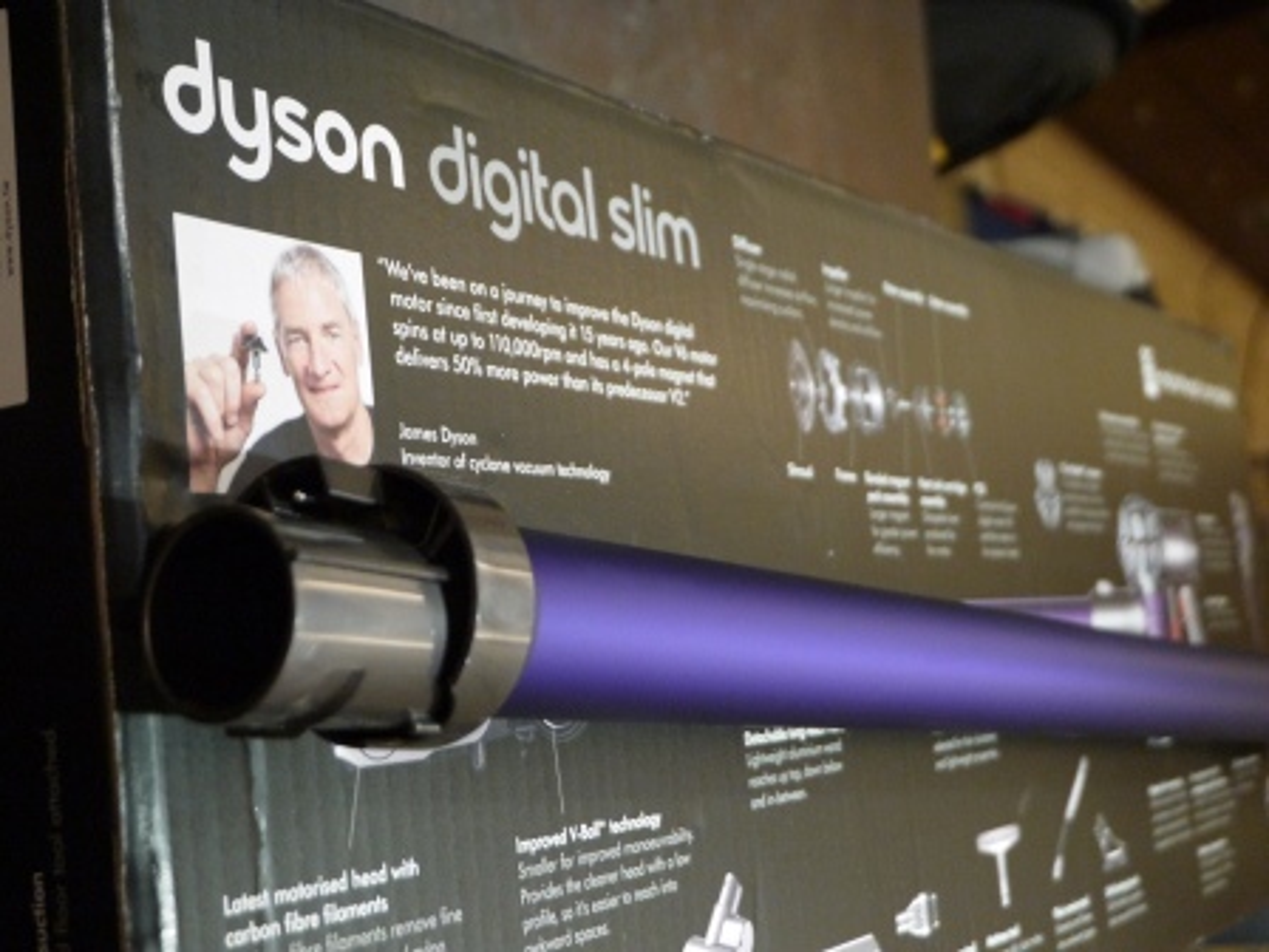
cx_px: 634
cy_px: 476
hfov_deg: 38.2
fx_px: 1833
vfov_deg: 29.1
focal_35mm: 50
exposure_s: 1/40
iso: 1600
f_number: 5
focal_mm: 25
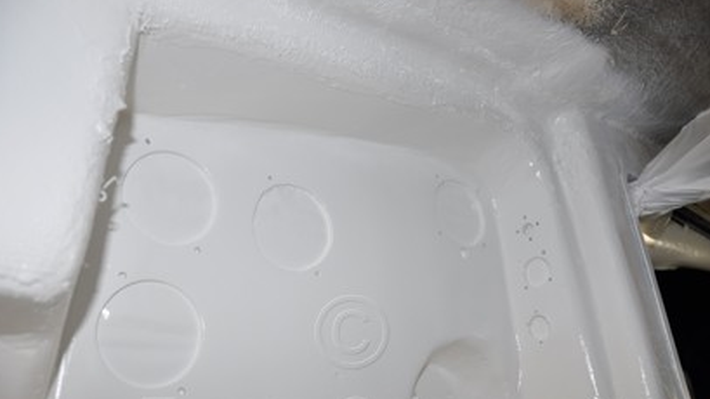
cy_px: 220
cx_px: 352
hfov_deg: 66.1
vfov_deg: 40.1
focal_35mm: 29
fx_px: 546
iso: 200
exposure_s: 1/60
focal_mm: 18
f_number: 3.5
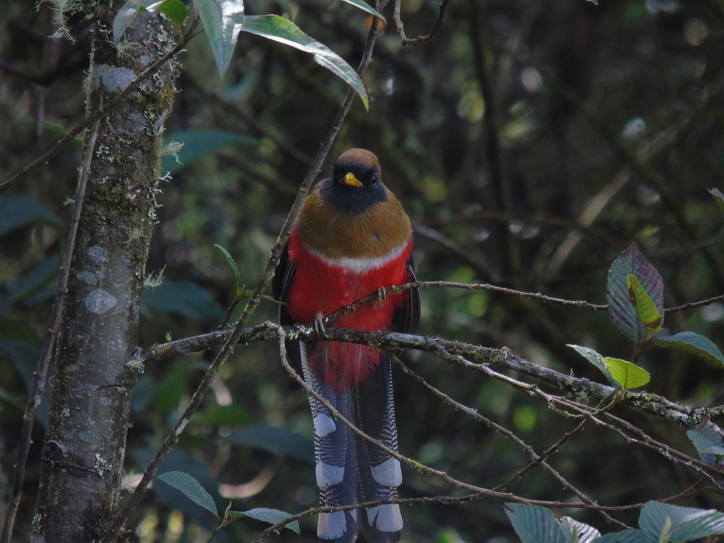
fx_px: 15080
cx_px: 362
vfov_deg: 2.1
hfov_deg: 2.8
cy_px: 272
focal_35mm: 721
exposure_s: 1/100
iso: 400
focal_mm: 129
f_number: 6.1
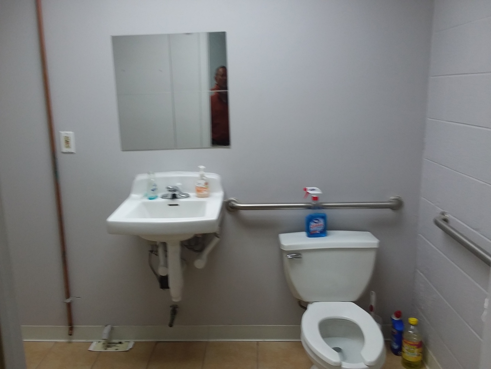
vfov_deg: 48.2
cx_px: 246
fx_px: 411
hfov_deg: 61.7
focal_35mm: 29
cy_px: 184
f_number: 1.9
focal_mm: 2.47
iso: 40
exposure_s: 1/30
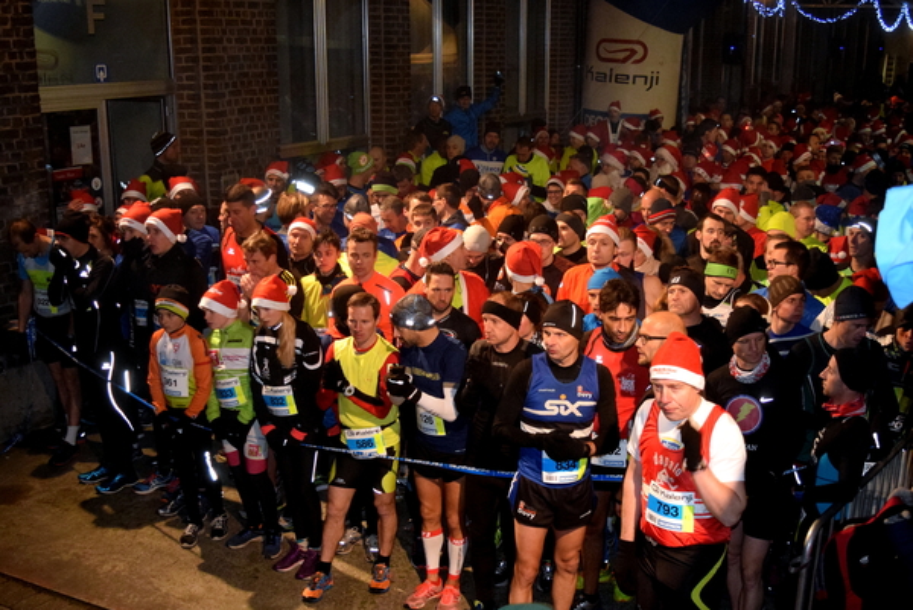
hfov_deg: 57.2
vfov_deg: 40.0
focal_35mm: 33
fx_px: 837
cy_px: 305
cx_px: 456
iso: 2500
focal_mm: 22
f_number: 3.8
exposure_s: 1/60
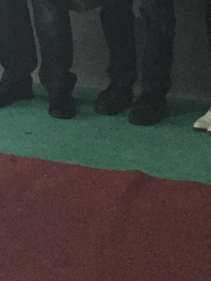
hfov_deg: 12.2
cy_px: -124
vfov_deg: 15.7
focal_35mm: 117
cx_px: -85
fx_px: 951
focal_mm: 4.15
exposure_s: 1/17
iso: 500
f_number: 2.2
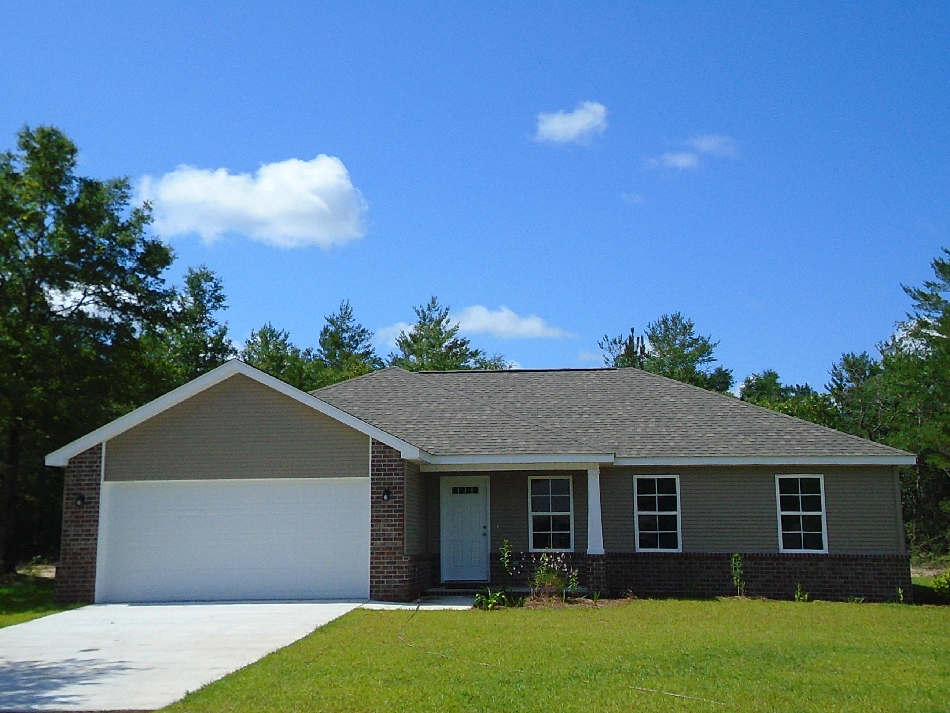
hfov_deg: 44.8
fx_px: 1153
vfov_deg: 34.3
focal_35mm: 42
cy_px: 356
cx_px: 475
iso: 400
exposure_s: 1/640
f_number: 10.3
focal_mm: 7.4
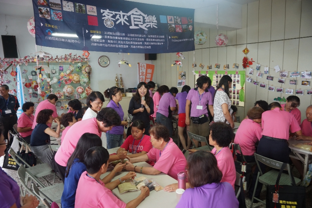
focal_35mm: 26
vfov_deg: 49.6
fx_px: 225
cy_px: 104
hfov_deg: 69.4
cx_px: 156
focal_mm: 26
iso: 1000
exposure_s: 1/60
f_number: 4
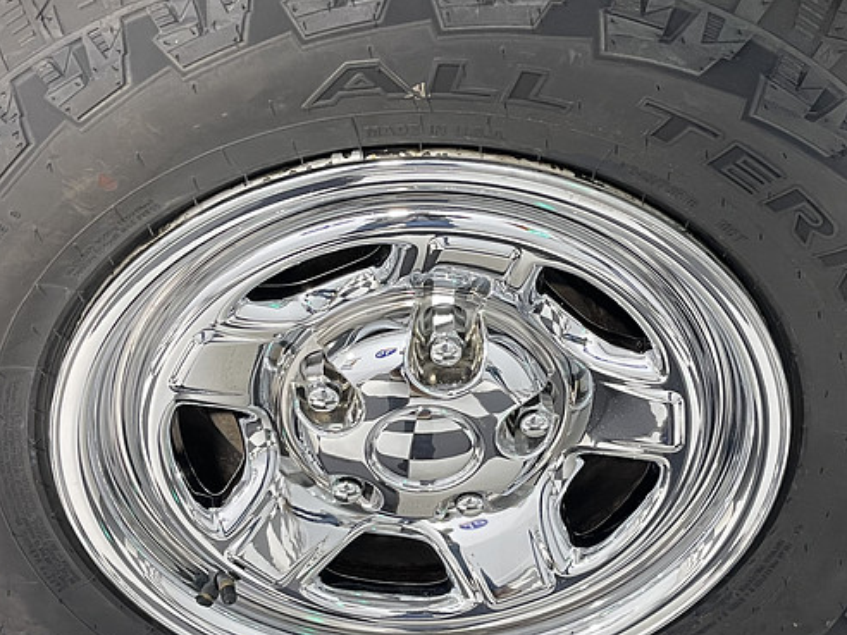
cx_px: 461
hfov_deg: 36.8
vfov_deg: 28.0
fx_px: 1272
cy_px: 356
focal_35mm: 52
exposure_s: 1/60
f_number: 1.6
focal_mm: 5.1
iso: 200
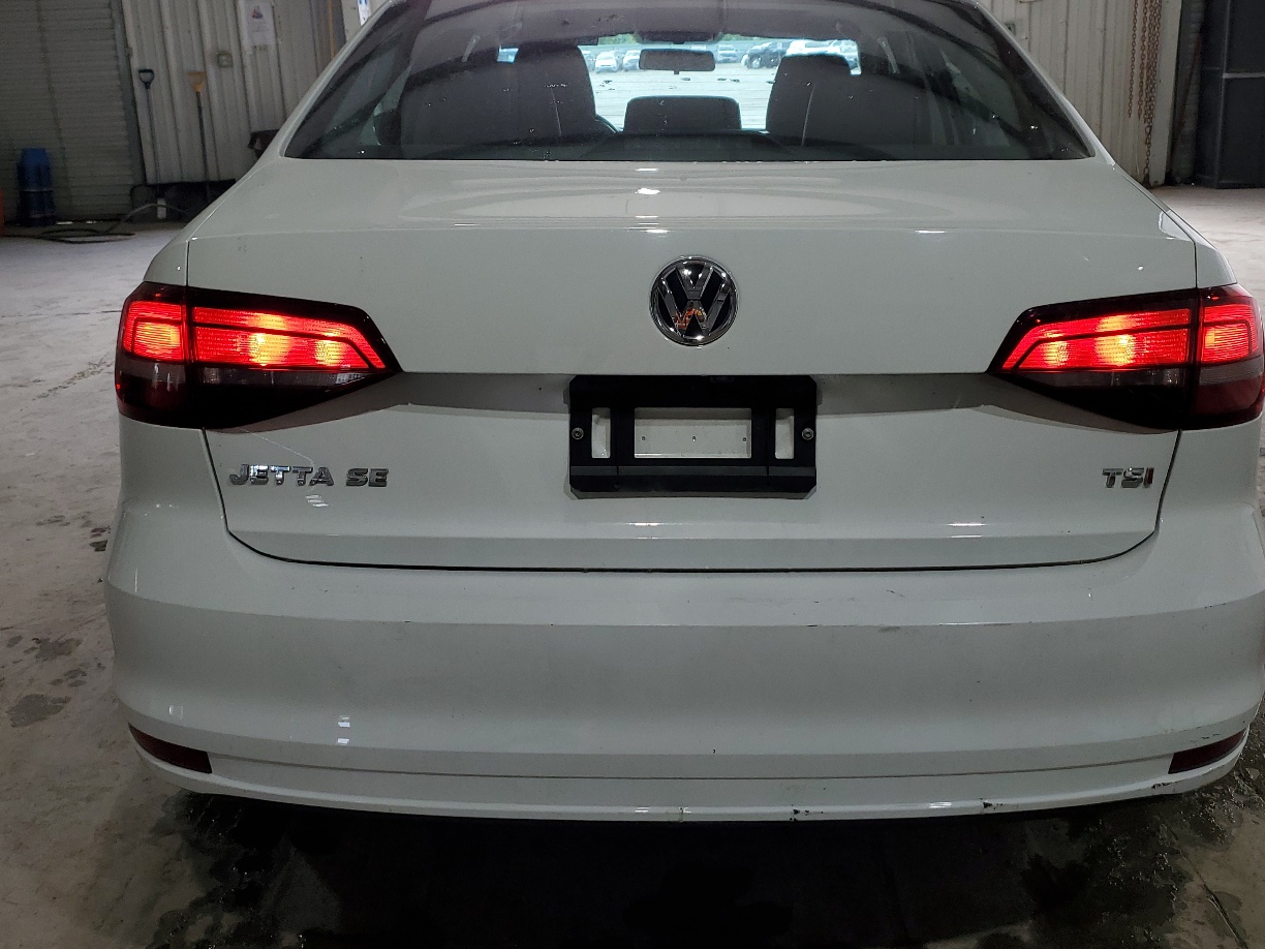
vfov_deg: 41.7
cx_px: 684
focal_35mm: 34
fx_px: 1242
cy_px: 406
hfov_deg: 53.9
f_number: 1.5
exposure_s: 1/208
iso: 50
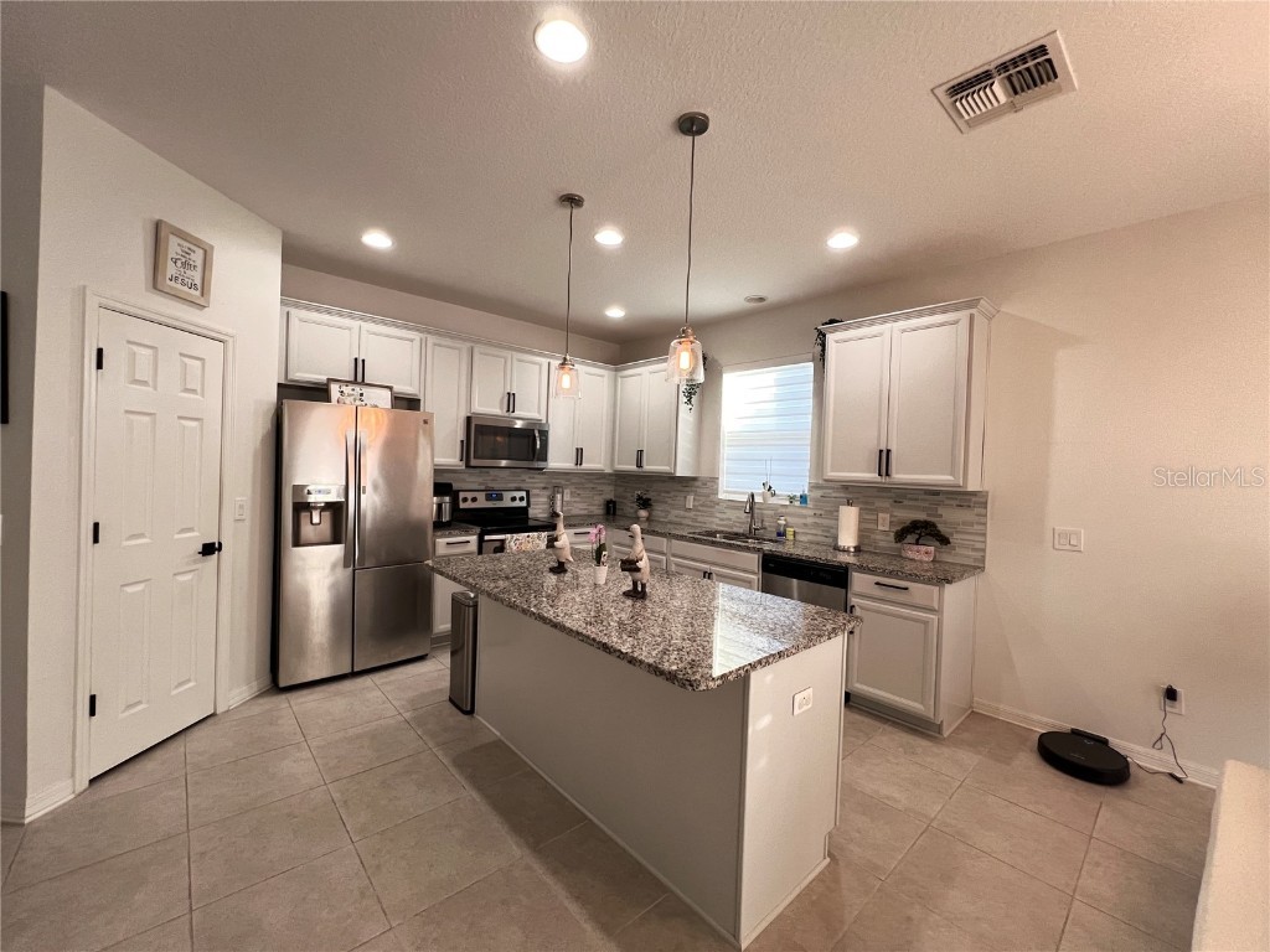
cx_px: 635
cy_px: 476
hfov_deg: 106.2
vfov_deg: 89.9
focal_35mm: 13
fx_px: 477
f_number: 1.8
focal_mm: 1.57
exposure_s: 1/72
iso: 250
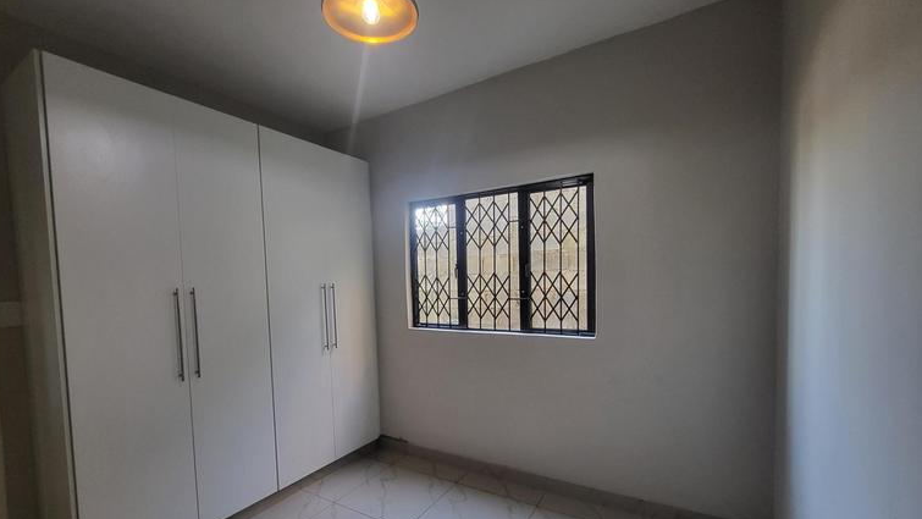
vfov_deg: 70.0
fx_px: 367
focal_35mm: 15
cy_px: 304
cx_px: 458
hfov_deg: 103.0
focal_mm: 1.74
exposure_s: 1/50
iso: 320
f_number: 2.2
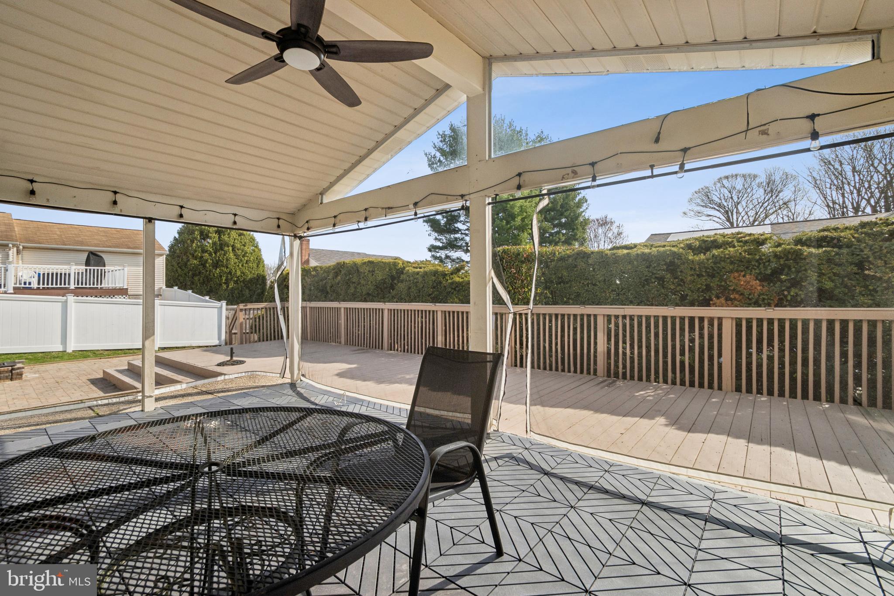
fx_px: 372
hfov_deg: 100.4
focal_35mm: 15
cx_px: 447
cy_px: 298
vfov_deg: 77.3
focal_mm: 10
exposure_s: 1/125
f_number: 9
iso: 250
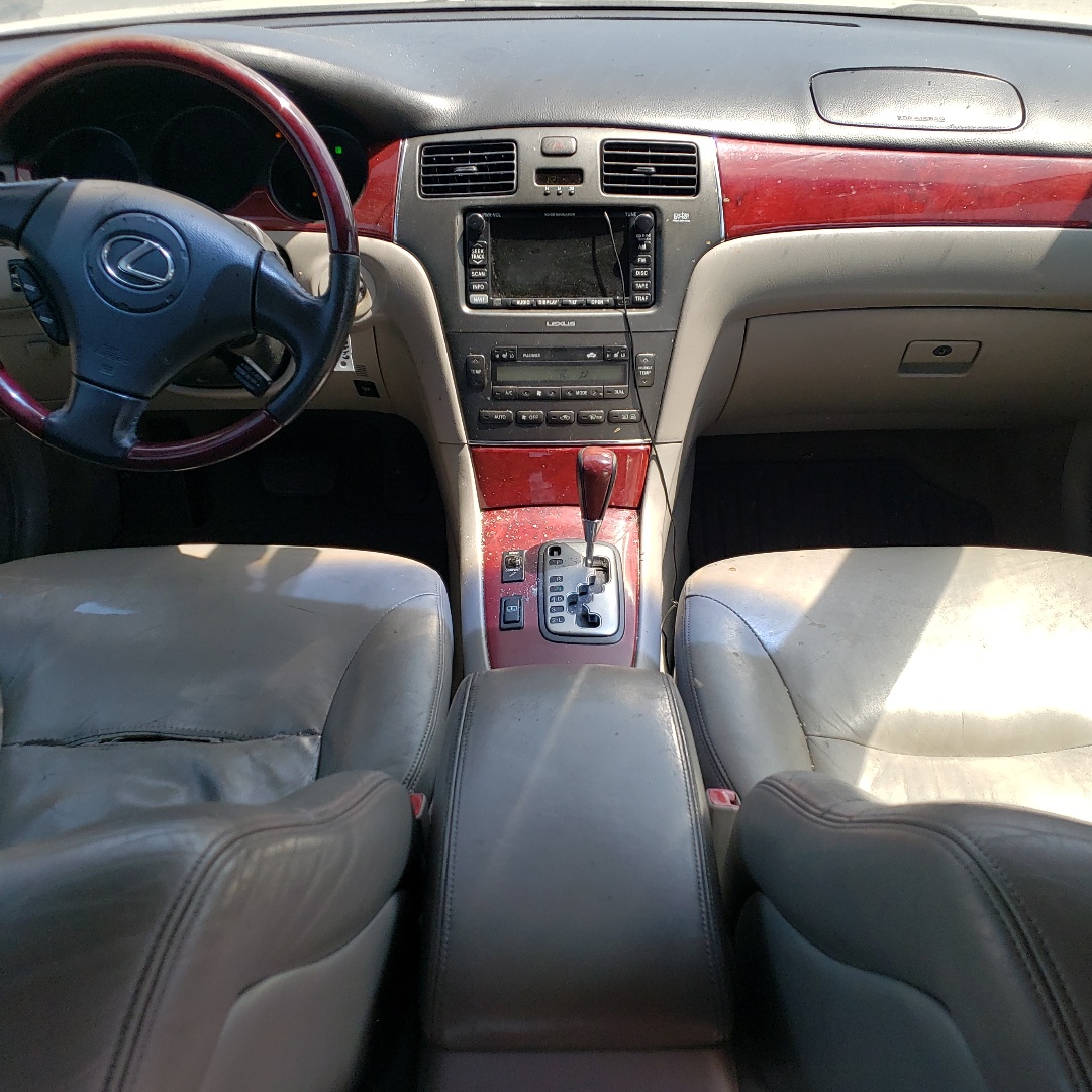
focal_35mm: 34
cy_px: 596
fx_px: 1213
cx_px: 557
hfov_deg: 48.4
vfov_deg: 48.4
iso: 50
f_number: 1.5
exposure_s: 1/769
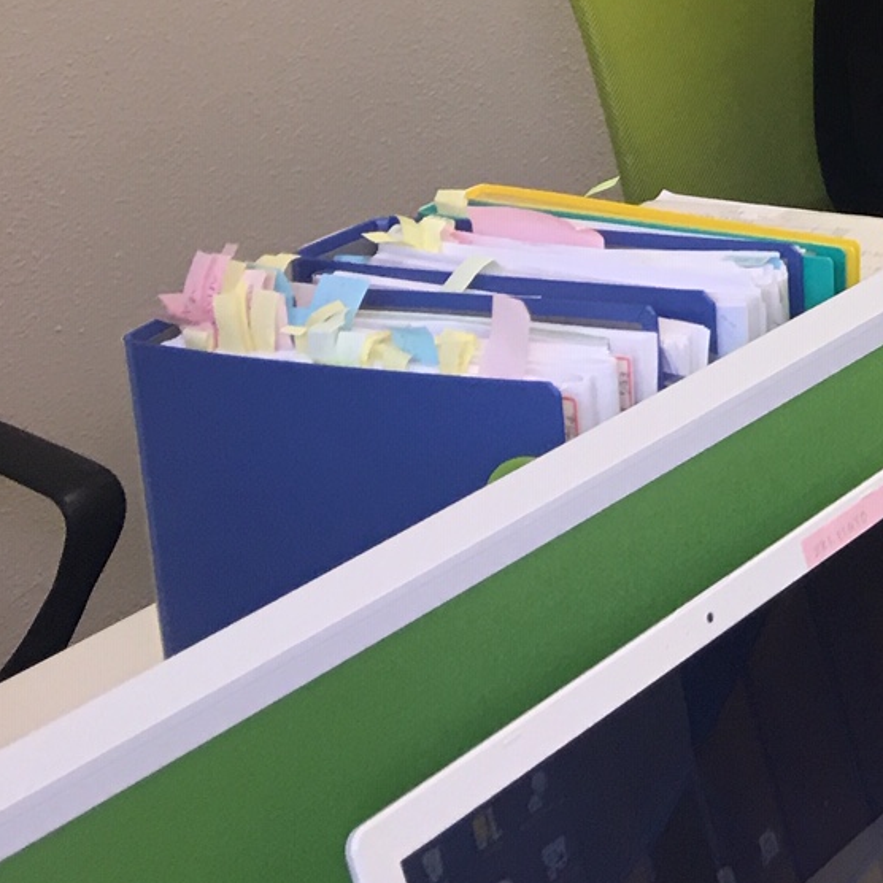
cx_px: 1569
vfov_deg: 17.5
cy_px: -256
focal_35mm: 93
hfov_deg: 16.0
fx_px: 2684
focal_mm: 4.15
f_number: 2.2
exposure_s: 1/15
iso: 25
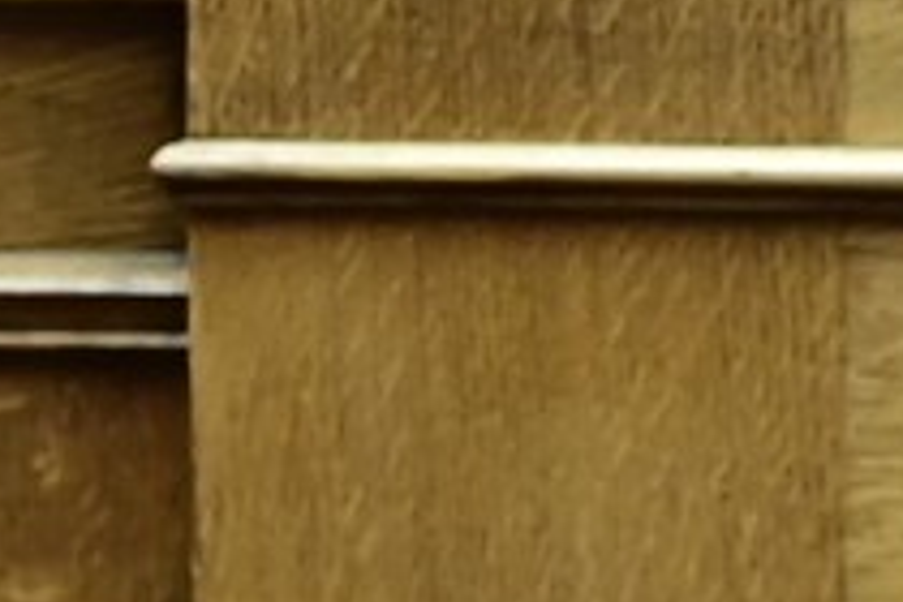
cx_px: 2167
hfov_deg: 1.2
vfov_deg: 0.8
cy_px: 1686
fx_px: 43040
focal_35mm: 1716
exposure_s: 1/500
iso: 1250
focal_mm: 200
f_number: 3.2
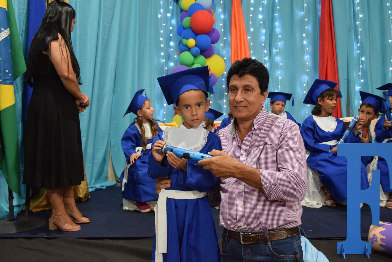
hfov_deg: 47.9
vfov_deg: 33.1
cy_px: 131
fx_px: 441
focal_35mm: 40
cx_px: 196
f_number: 3.8
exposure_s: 1/60
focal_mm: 27
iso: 2500
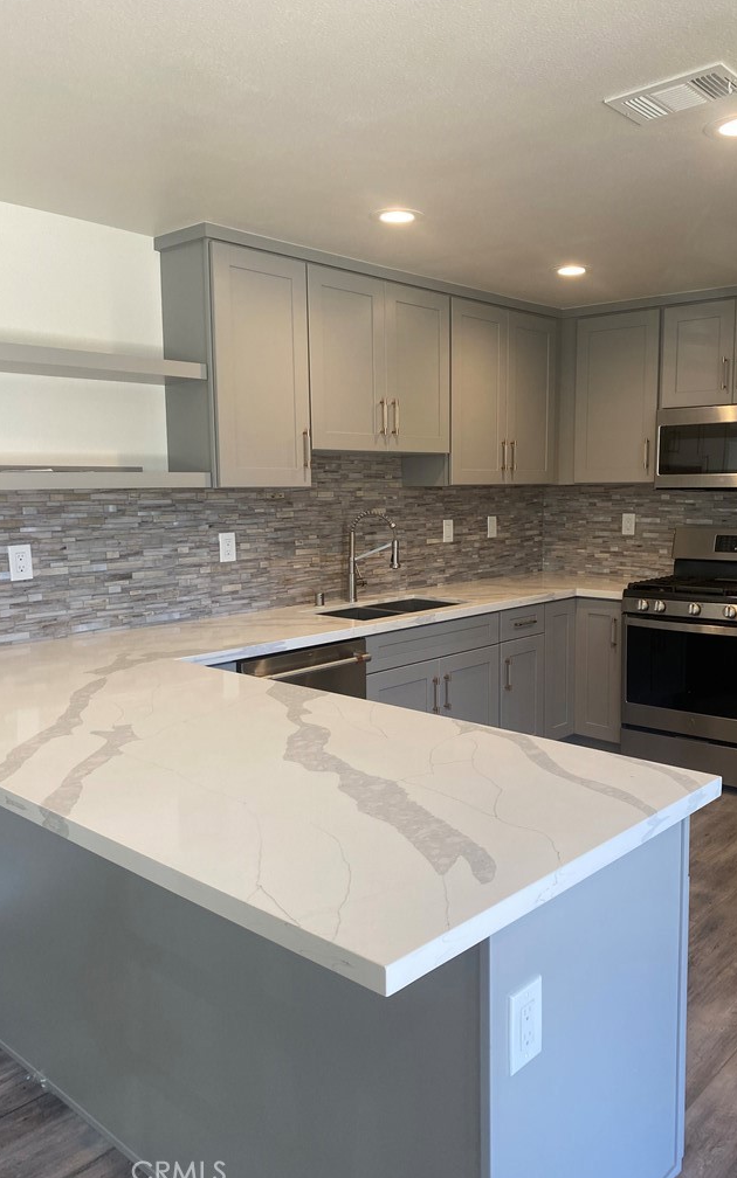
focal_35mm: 28
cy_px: 590
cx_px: 425
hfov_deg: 44.4
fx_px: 900
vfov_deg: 66.5
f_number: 1.8
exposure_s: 1/120
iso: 100
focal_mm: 4.25
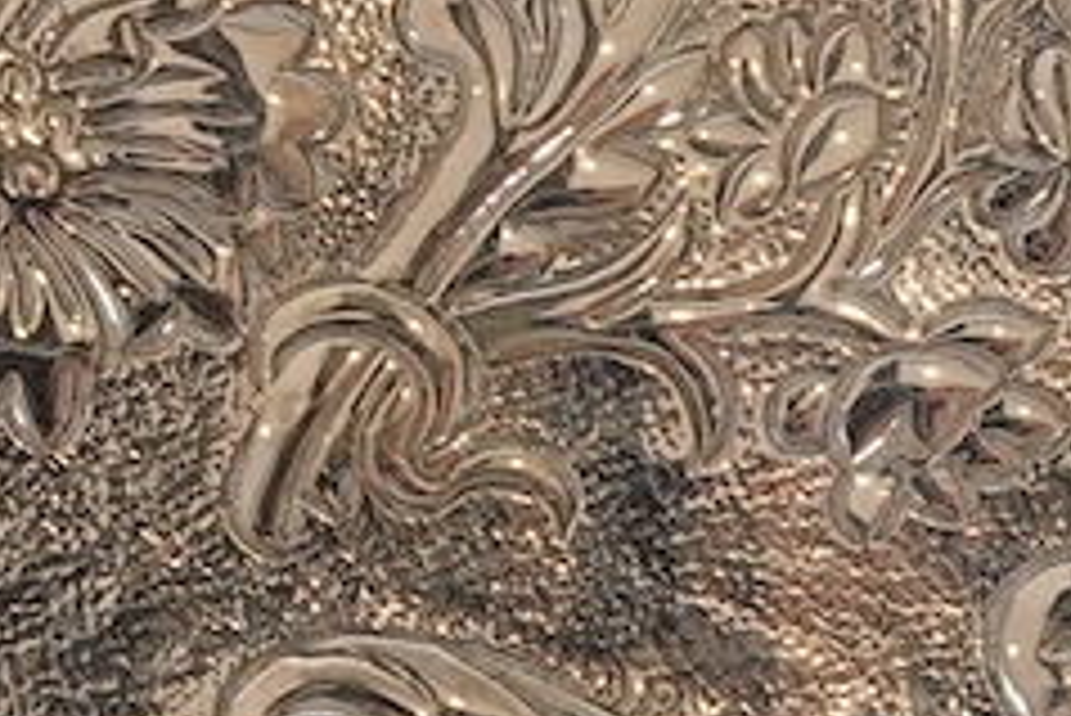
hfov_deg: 6.9
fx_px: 8871
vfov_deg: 4.6
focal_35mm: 298
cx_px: 328
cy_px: -131
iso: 400
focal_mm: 30
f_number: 22
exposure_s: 1/125
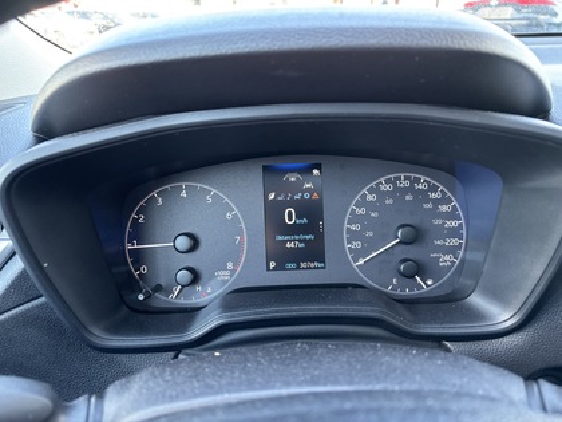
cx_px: 281
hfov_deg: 67.3
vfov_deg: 53.1
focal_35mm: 26
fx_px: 422
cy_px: 211
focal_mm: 5.96
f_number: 1.6
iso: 320
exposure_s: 1/60
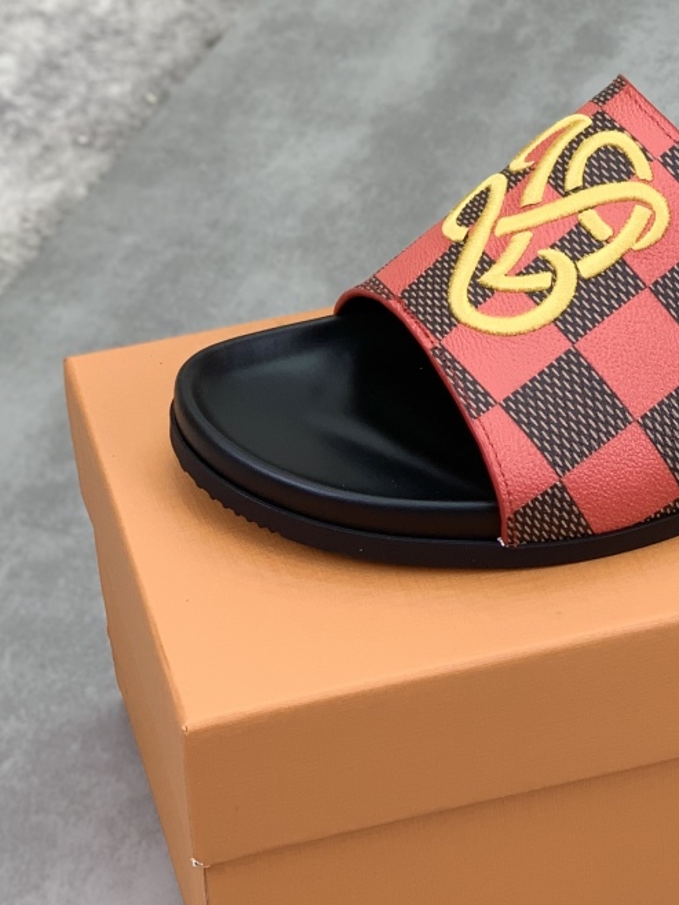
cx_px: 634
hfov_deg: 12.9
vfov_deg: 17.2
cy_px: 362
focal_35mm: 114
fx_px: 2981
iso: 25
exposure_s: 1/100
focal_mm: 6
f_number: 2.4
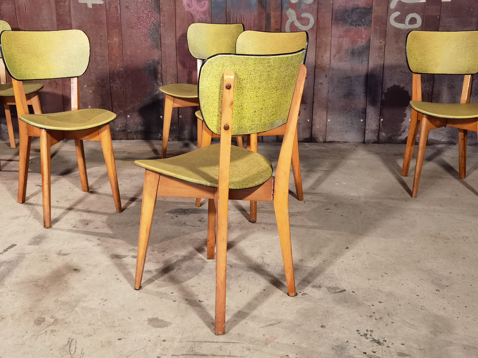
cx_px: 239
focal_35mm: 40
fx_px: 552
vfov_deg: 36.0
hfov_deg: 46.8
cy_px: 179
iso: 400
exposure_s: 1/33.3
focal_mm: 6.71
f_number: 1.9
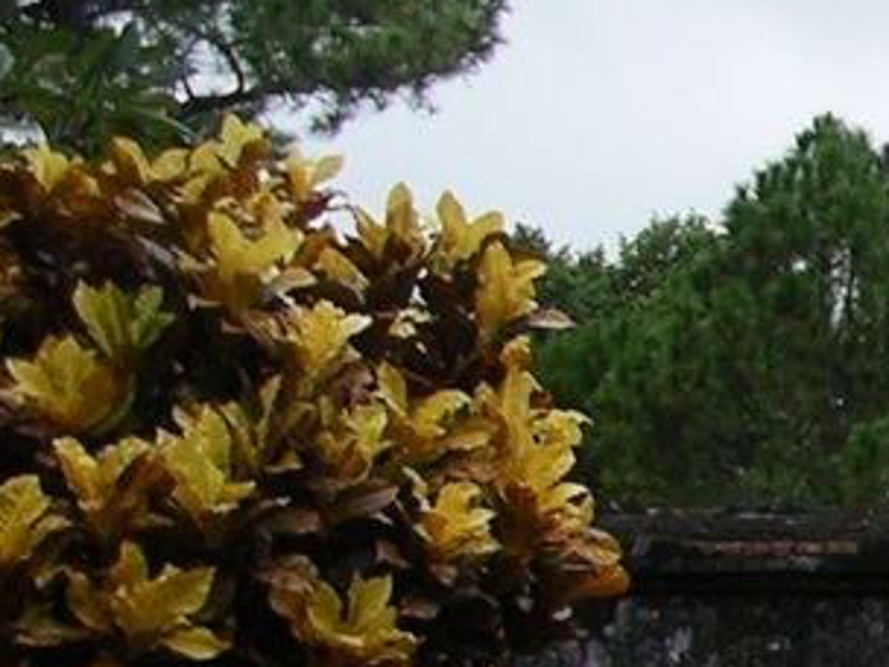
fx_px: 5008
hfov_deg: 8.9
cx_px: 2307
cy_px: 1024
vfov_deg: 7.5
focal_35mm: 195
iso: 64
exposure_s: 1/100
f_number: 2.8
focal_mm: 7.8
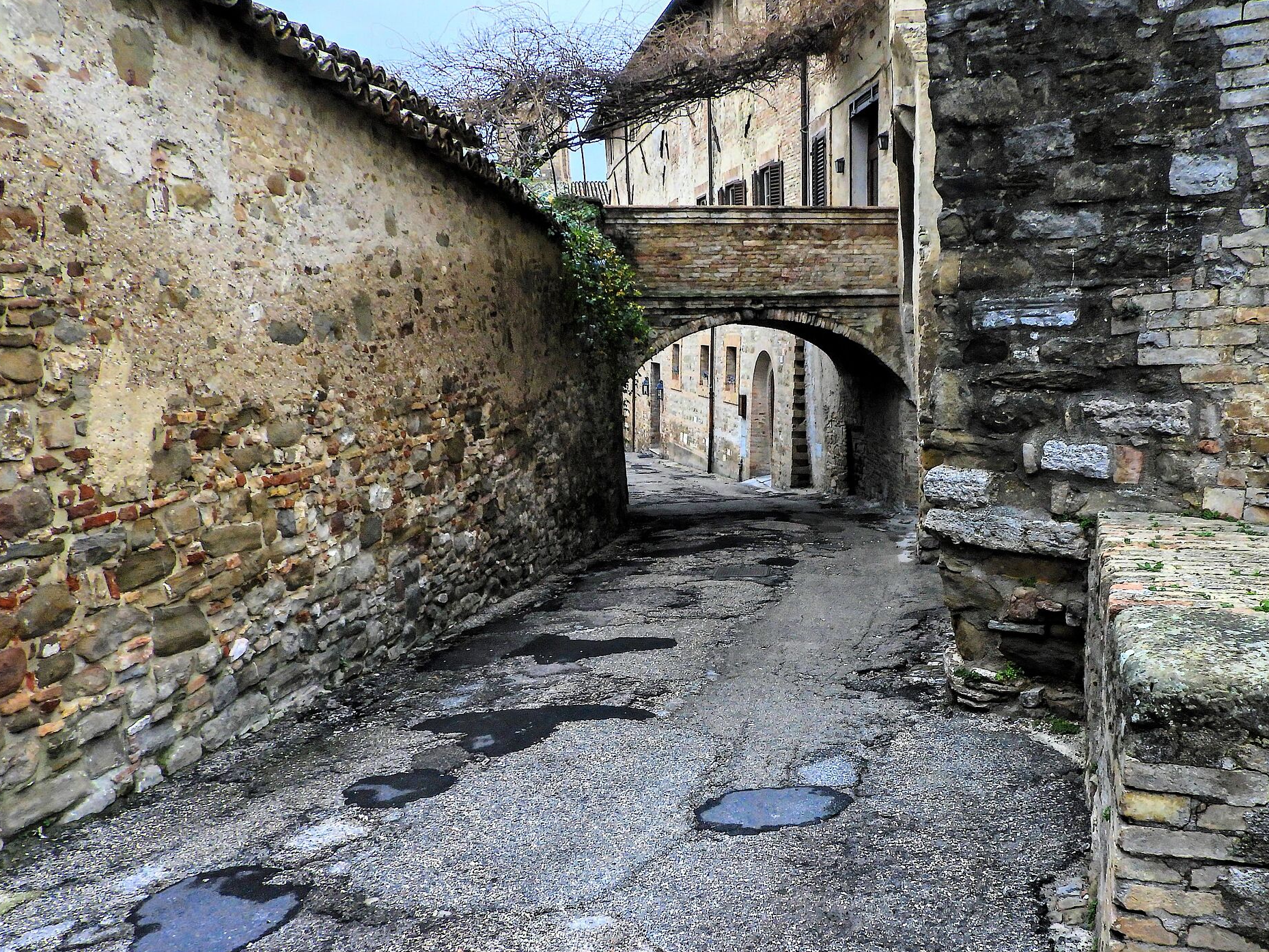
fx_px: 1137
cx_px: 789
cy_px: 598
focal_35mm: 31
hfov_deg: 57.7
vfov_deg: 45.1
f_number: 4.2
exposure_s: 1/13
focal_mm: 4.3
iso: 100
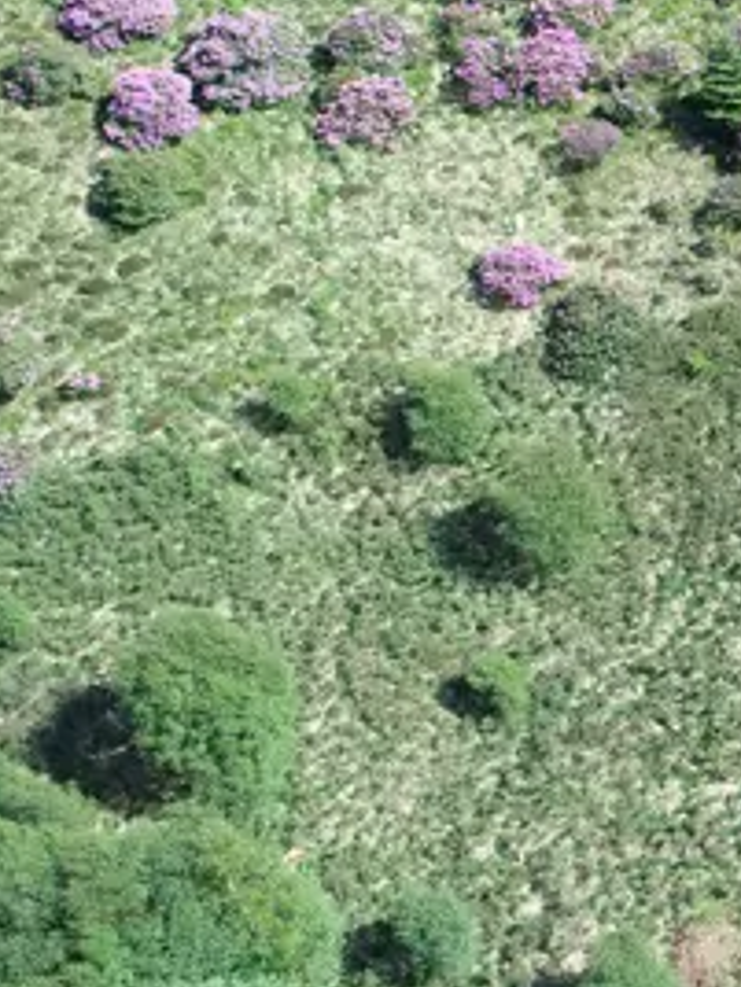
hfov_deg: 14.0
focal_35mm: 86
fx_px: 2455
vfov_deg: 22.7
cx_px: 1563
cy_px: 333
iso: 100
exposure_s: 1/240
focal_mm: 8.8
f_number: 5
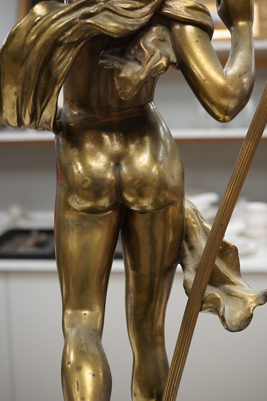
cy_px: 200
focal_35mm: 45
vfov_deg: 43.6
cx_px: 134
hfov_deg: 29.9
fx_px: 501
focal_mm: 30
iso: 1250
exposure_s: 1/125
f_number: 8
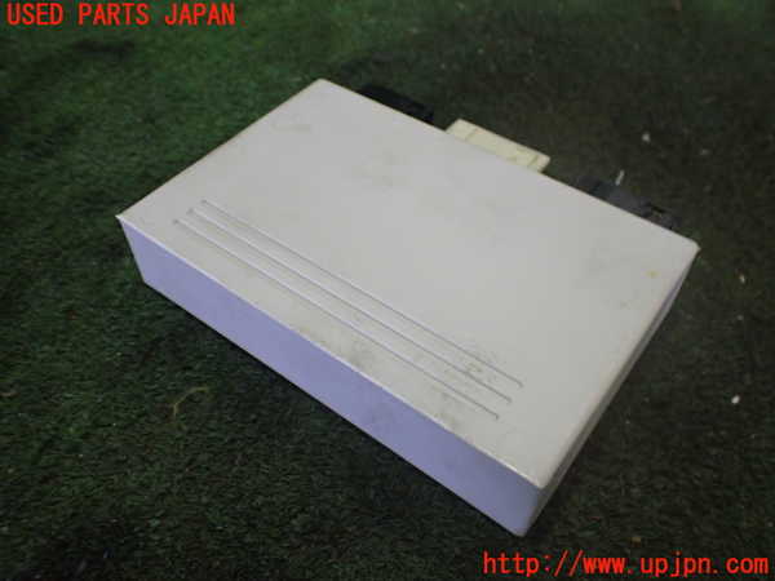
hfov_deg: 60.0
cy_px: 290
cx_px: 388
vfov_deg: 46.8
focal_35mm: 30
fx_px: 672
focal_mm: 5.4
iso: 800
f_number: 2.3
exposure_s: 1/125
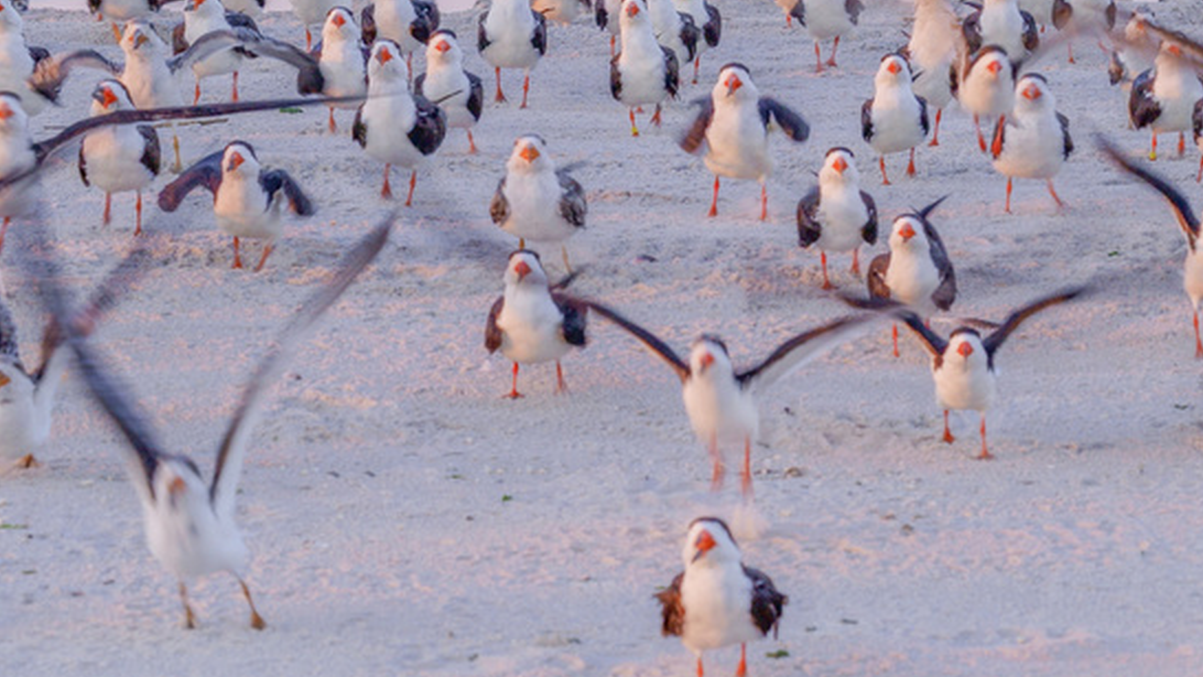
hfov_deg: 5.6
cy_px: 52
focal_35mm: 384
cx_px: 941
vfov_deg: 3.2
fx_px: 12248
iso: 400
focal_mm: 200
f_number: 13
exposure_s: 1/50
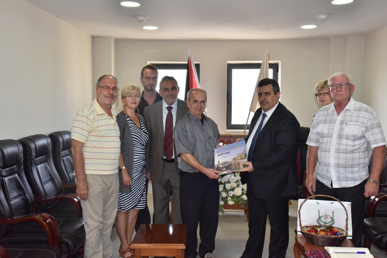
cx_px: 194
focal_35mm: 38
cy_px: 129
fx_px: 409
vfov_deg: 35.1
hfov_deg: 50.7
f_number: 11
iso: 3200
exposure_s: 1/250
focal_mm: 38
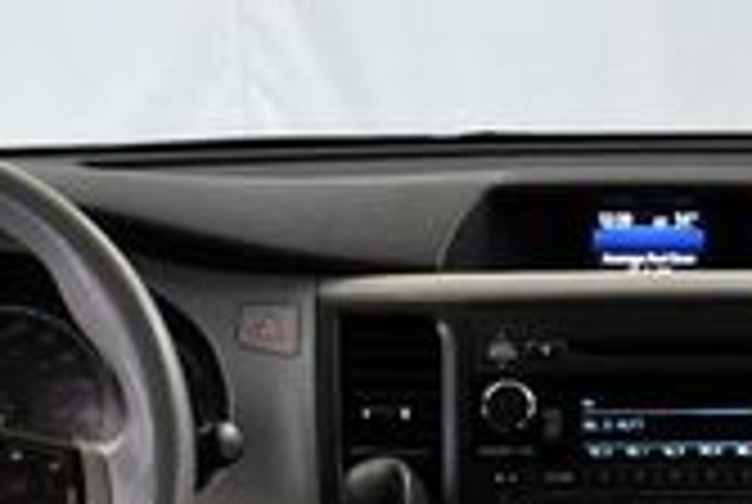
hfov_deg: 14.7
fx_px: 2888
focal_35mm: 138
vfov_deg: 10.0
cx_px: 675
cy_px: 346
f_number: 3.5
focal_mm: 18
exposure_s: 1/125
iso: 1600
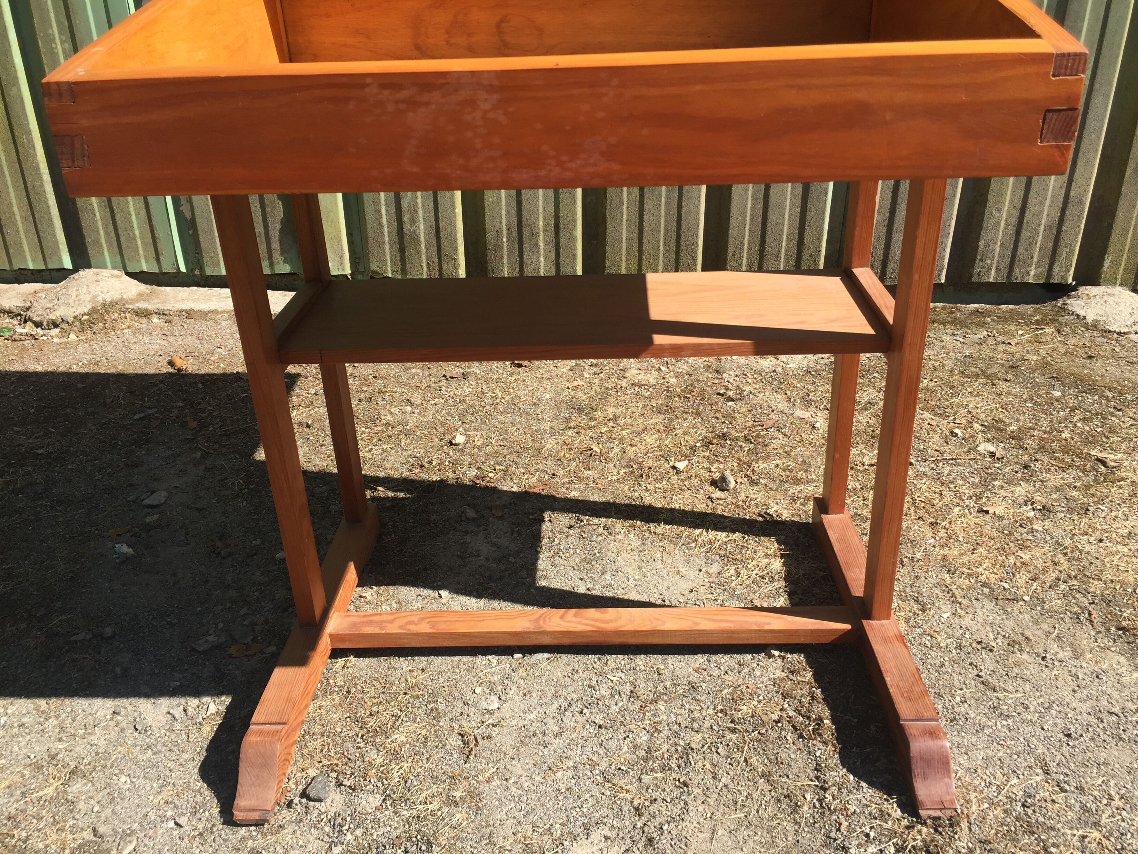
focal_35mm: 29
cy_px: 427
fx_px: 953
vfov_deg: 48.2
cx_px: 569
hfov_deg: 61.7
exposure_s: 1/964
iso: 32
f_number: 2.2
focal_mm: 4.15
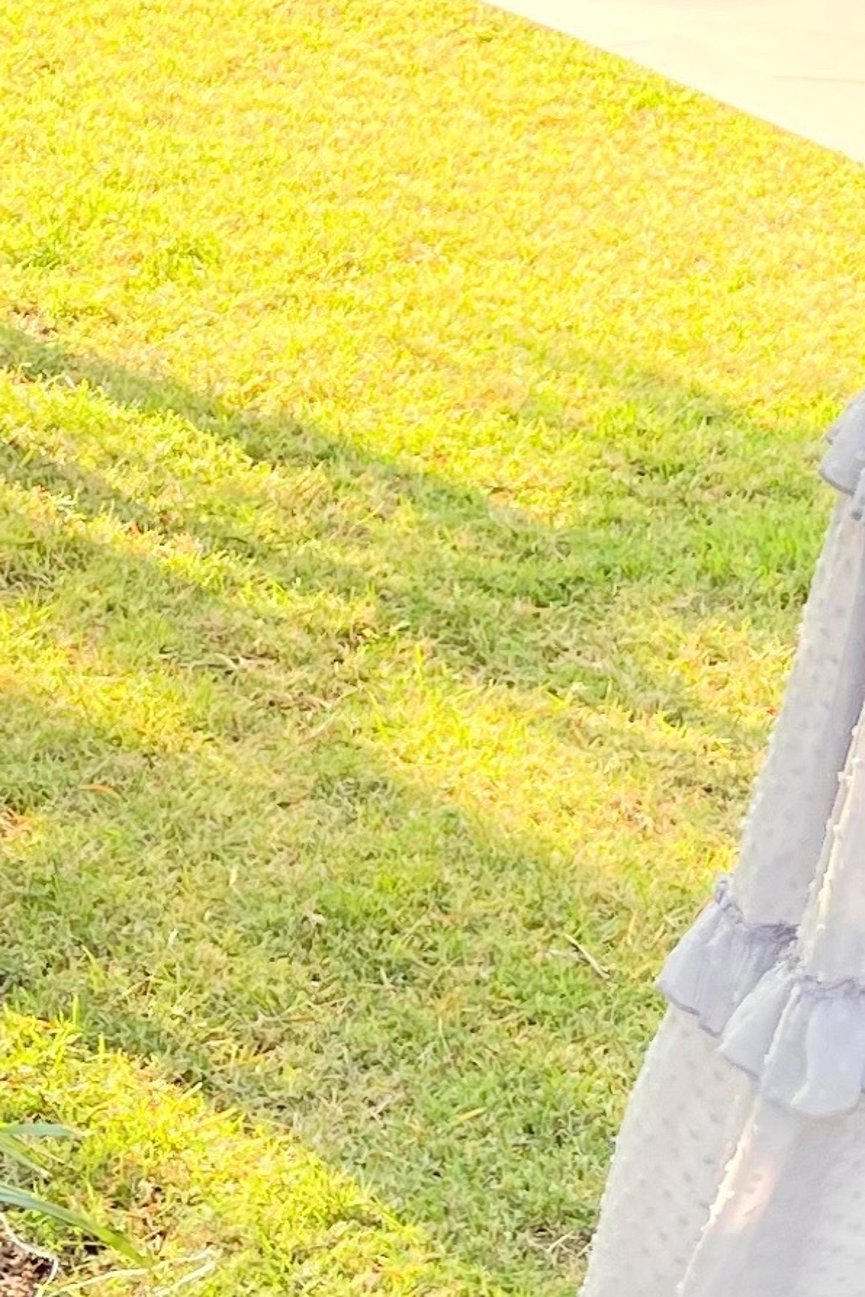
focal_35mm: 122
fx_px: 4397
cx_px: 1167
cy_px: 354
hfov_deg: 10.9
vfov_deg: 16.7
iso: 32
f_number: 1.6
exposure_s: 1/223
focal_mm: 5.1
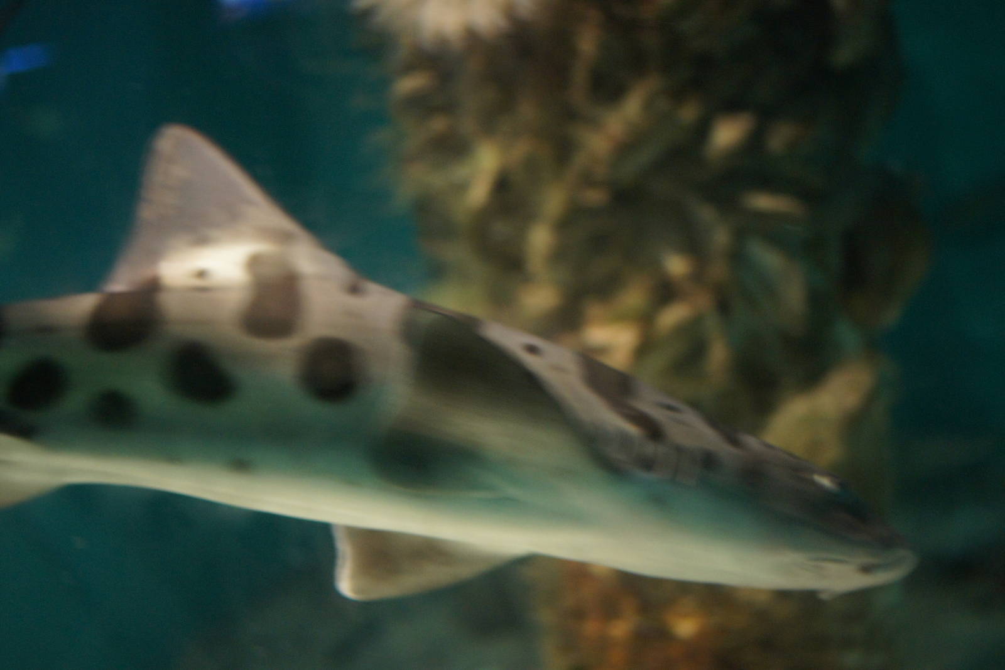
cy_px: 335
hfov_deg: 43.6
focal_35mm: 45
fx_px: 1256
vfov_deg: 29.9
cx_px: 502
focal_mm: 30
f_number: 2.8
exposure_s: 1/25
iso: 1600
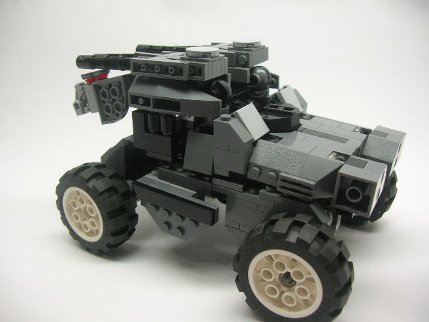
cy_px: 161
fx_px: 434
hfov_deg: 52.6
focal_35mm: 35
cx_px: 214
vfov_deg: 40.7
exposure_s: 1/24.1
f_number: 2.8
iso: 50
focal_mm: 5.8
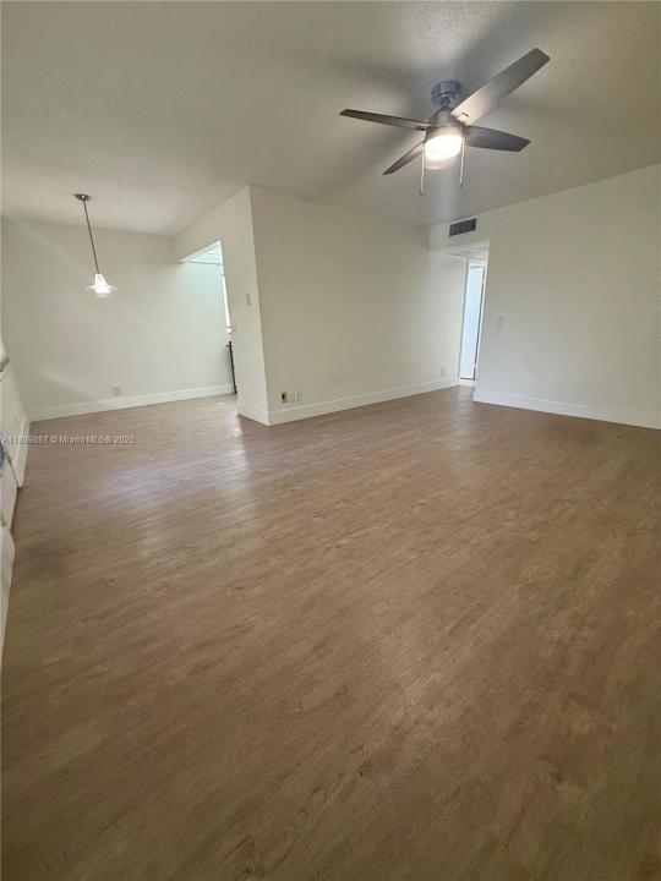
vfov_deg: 102.1
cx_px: 330
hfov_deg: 85.7
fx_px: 356
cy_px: 440
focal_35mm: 14
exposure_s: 1/60
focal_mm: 2.22
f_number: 2.2
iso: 250
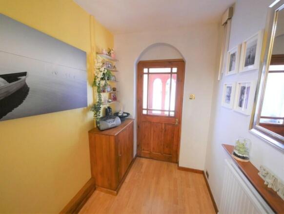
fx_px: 115
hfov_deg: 102.0
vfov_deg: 85.7
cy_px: 107
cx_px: 142
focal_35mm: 14
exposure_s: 1/60
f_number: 4
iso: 2500
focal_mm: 7
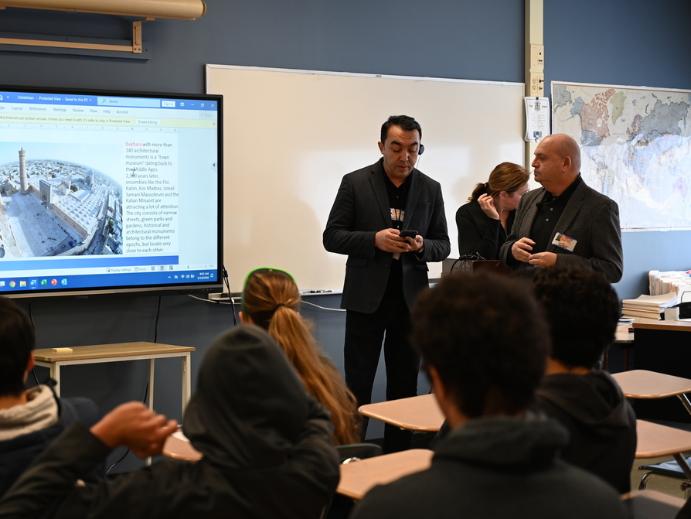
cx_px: 308
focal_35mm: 77
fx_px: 1537
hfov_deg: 25.3
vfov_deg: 19.1
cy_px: 258
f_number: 4
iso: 1000
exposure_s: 1/125
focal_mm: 70
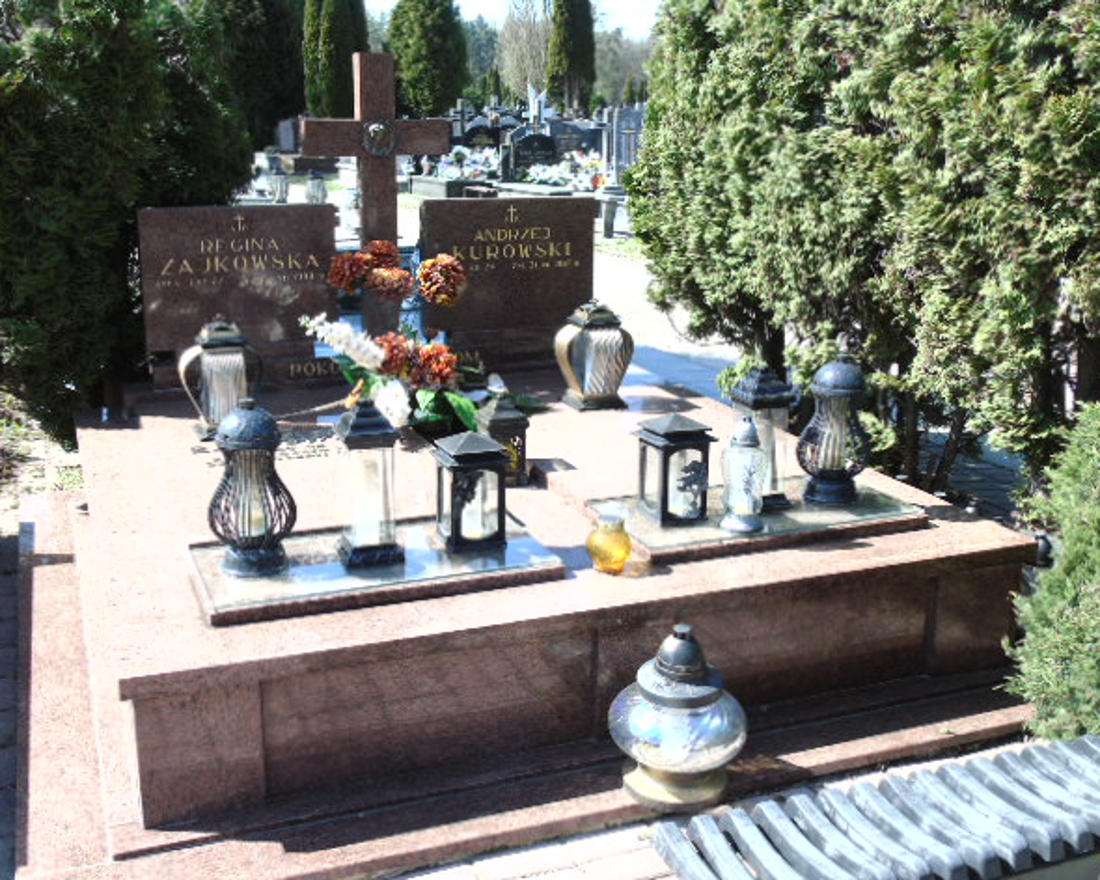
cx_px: 513
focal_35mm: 36
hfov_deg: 50.2
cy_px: 446
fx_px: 1172
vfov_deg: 41.2
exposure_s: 1/250
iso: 80
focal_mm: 6.1
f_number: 3.8
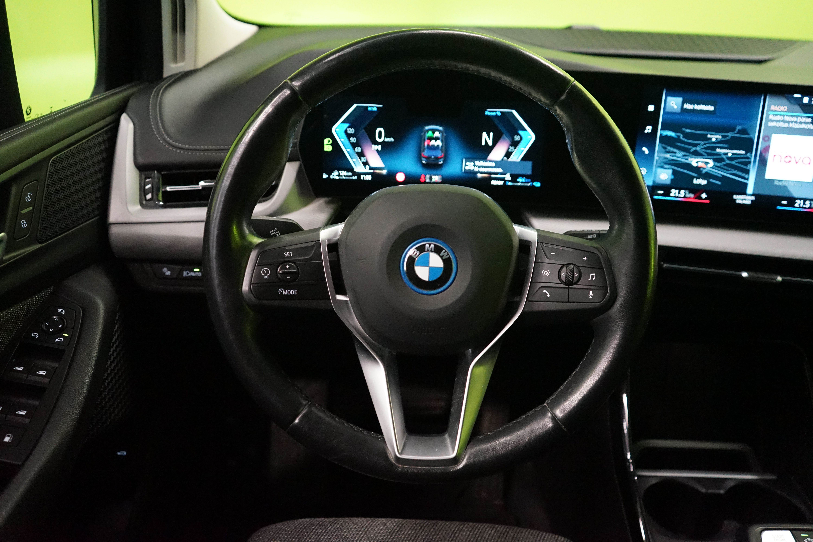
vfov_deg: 46.4
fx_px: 632
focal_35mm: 28
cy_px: 271
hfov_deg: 65.5
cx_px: 406
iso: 6400
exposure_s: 1/80
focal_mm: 28
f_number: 3.5
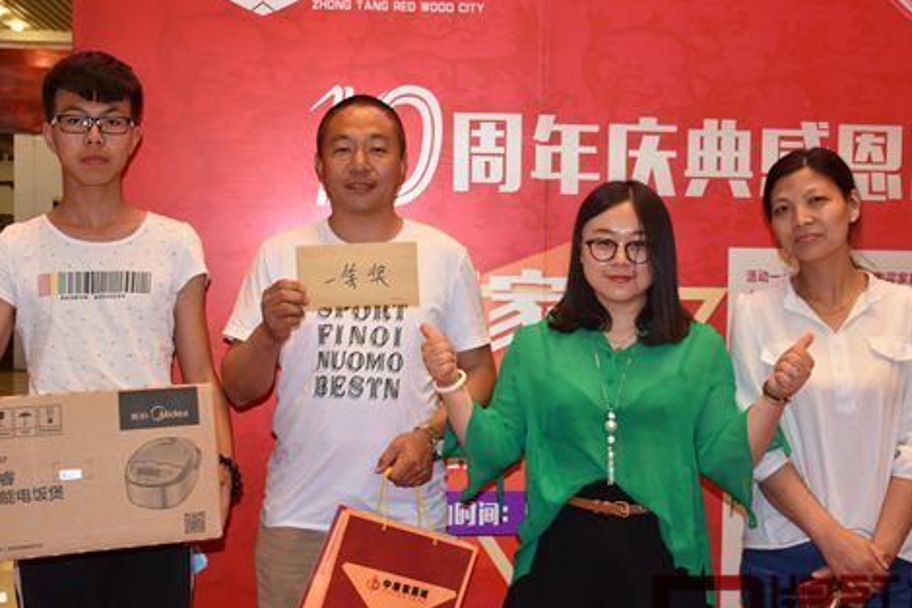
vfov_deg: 29.2
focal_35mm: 46
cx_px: 450
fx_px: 1165
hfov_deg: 42.8
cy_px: 289
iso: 500
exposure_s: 1/60
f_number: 3.8
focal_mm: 24
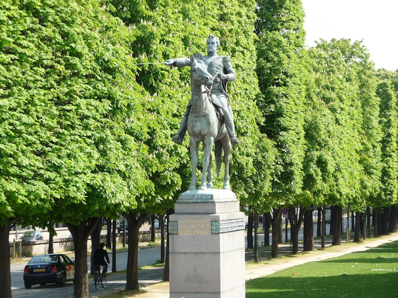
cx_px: 199
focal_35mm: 141
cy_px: 149
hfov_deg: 14.0
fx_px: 1621
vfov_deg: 10.5
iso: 100
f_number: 4.8
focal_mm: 24.1
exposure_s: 1/200
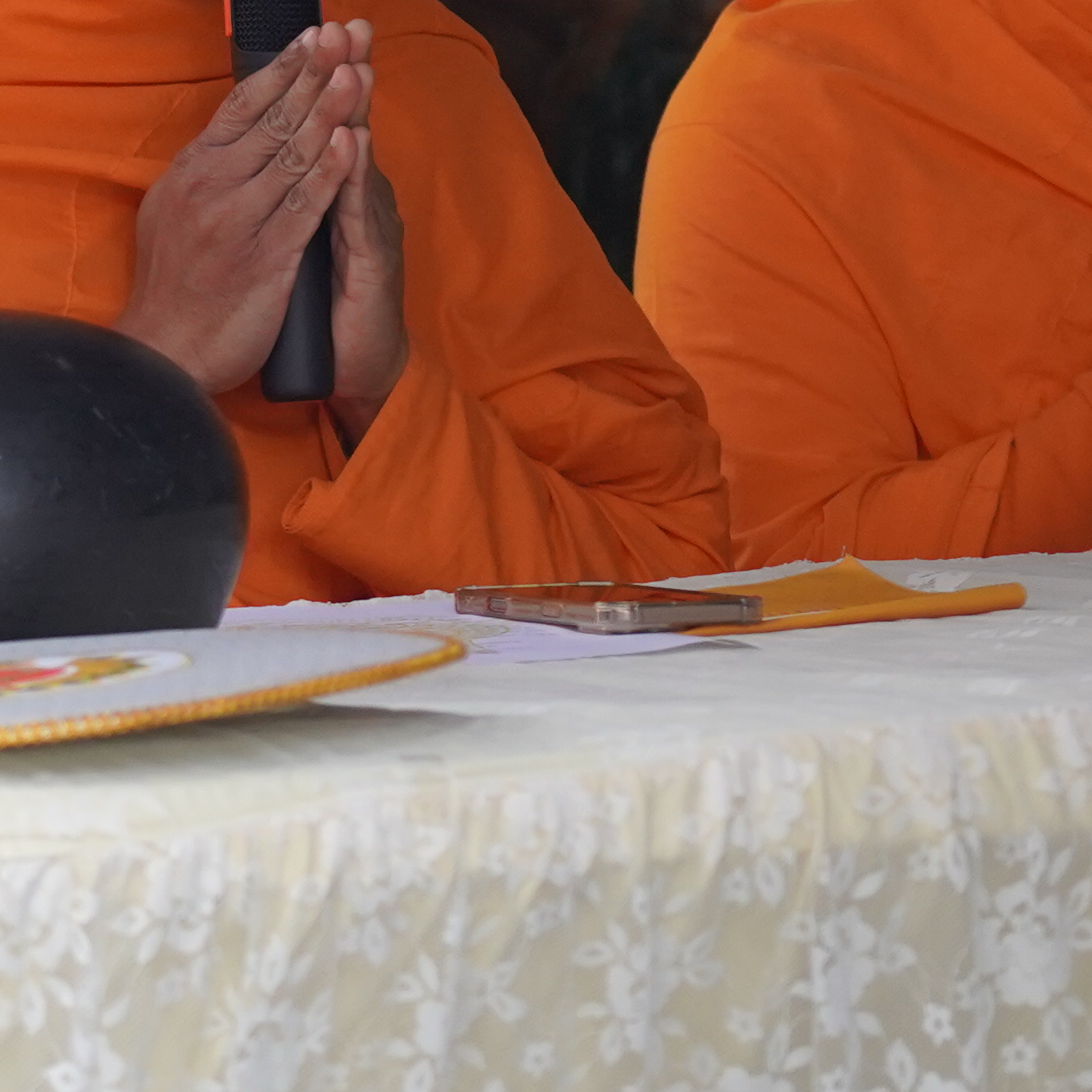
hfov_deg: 4.2
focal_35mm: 413
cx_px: -98
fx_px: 14740
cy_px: -65
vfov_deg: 4.2
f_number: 4
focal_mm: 111
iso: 1600
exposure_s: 1/160
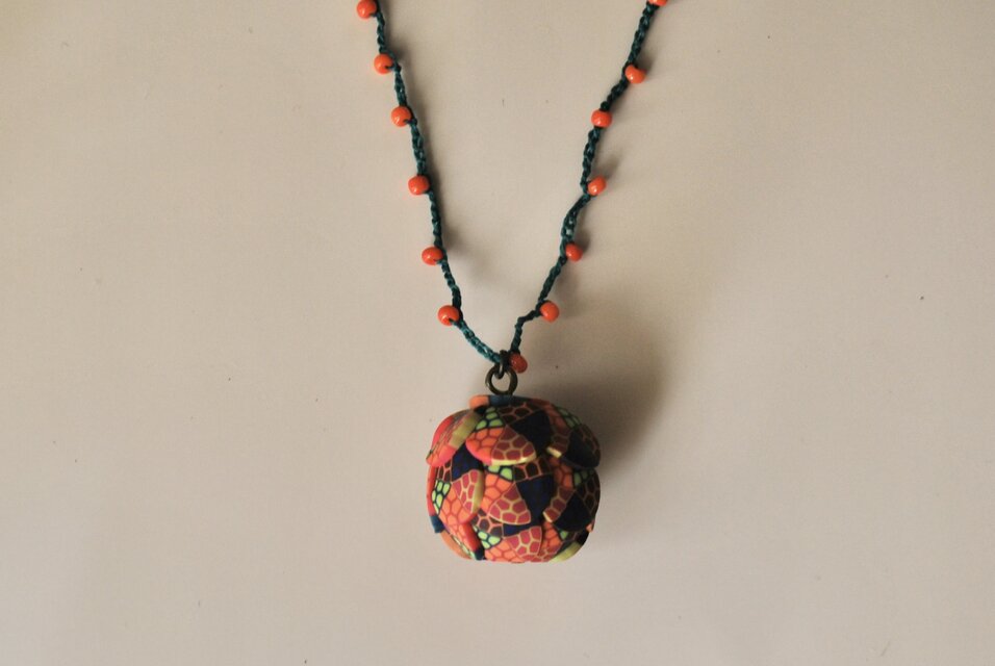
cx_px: 498
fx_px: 1453
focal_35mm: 52
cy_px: 333
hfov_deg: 37.8
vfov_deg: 25.8
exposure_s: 1/125
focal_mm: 35
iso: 180
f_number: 5.6
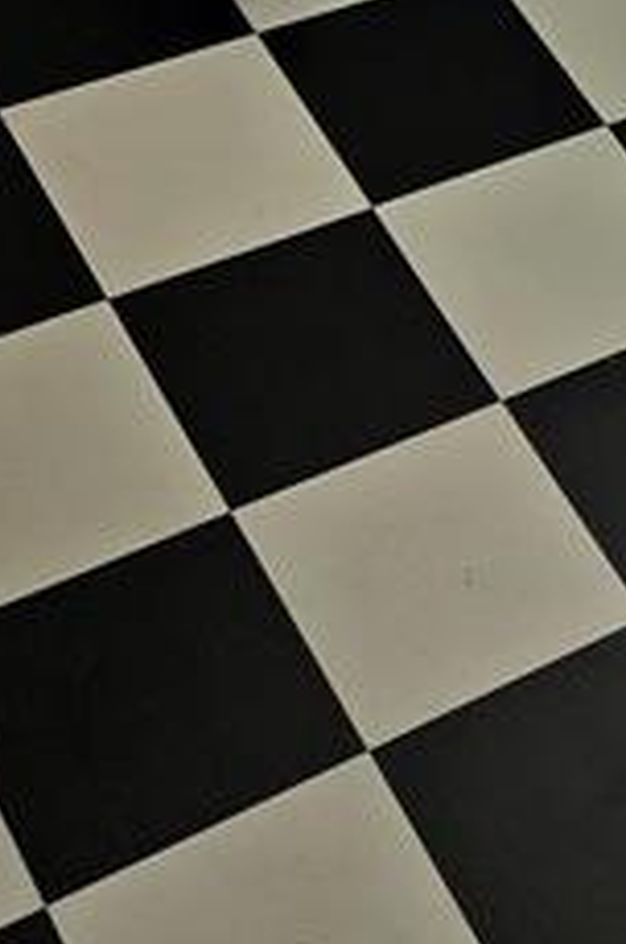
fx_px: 2956
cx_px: 1306
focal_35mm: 113
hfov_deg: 10.9
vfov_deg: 15.7
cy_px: -713
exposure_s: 1/195
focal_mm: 5.4
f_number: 1.8
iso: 25
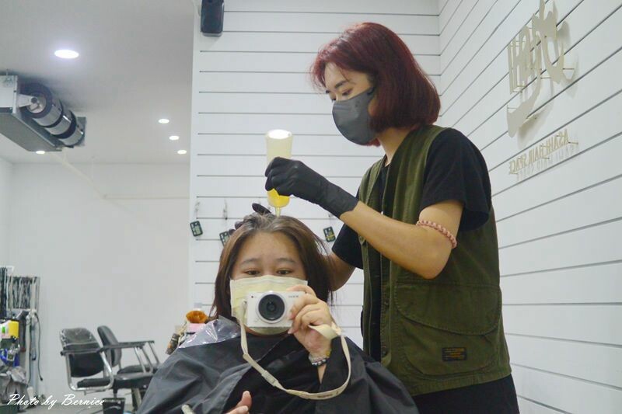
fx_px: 846
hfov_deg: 40.4
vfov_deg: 27.5
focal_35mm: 49
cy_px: 207
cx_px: 311
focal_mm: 18.5
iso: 400
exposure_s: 1/250
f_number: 2
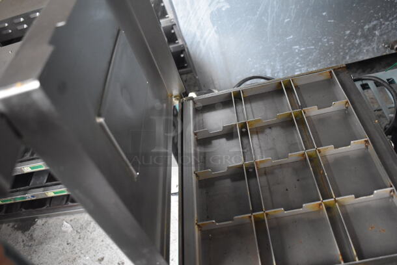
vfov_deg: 40.1
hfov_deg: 57.2
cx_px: 198
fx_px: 364
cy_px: 132
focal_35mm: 33
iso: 2500
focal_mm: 22
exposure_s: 1/125
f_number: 3.8
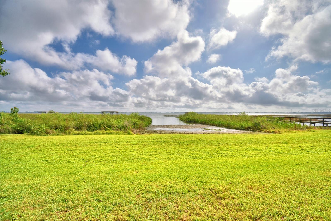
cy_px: 110
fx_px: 138
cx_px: 166
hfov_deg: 100.4
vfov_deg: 77.3
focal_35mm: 15
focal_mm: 10
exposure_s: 1/3200
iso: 100
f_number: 4.5
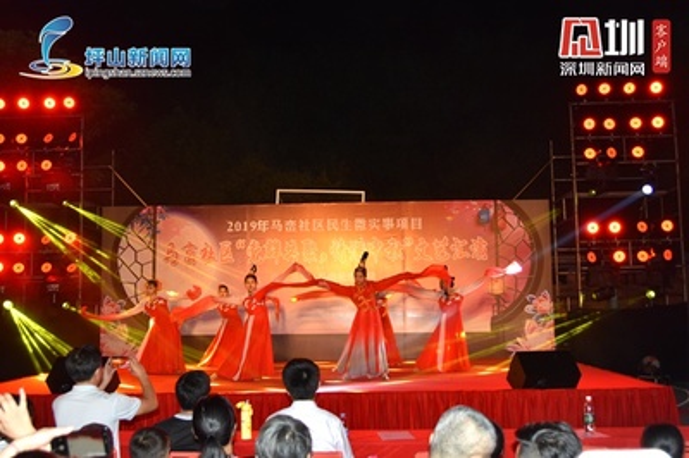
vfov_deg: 33.0
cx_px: 344
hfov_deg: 48.0
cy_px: 229
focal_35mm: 40
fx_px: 774
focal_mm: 27
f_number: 4
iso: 400
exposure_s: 1/60
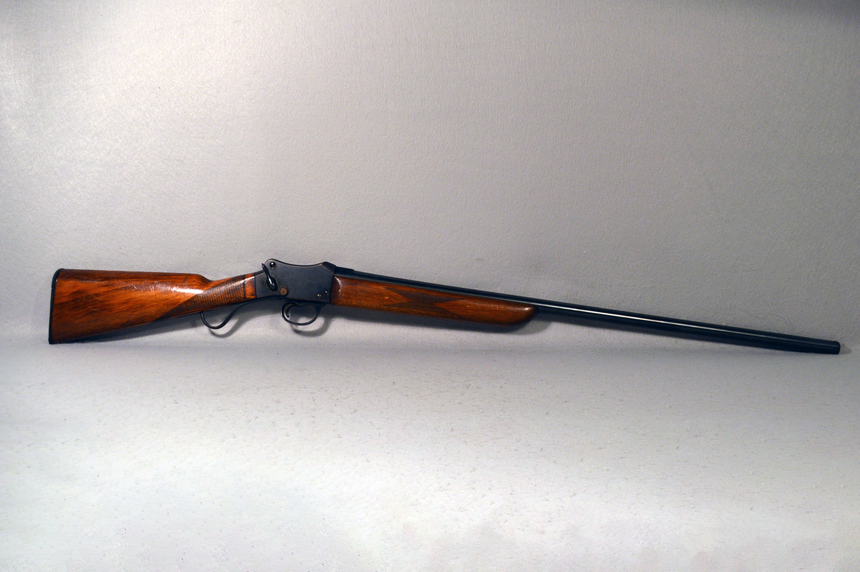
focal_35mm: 36
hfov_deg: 53.2
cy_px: 286
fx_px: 859
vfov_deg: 36.8
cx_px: 430
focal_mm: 24
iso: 400
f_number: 5.6
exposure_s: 1/125
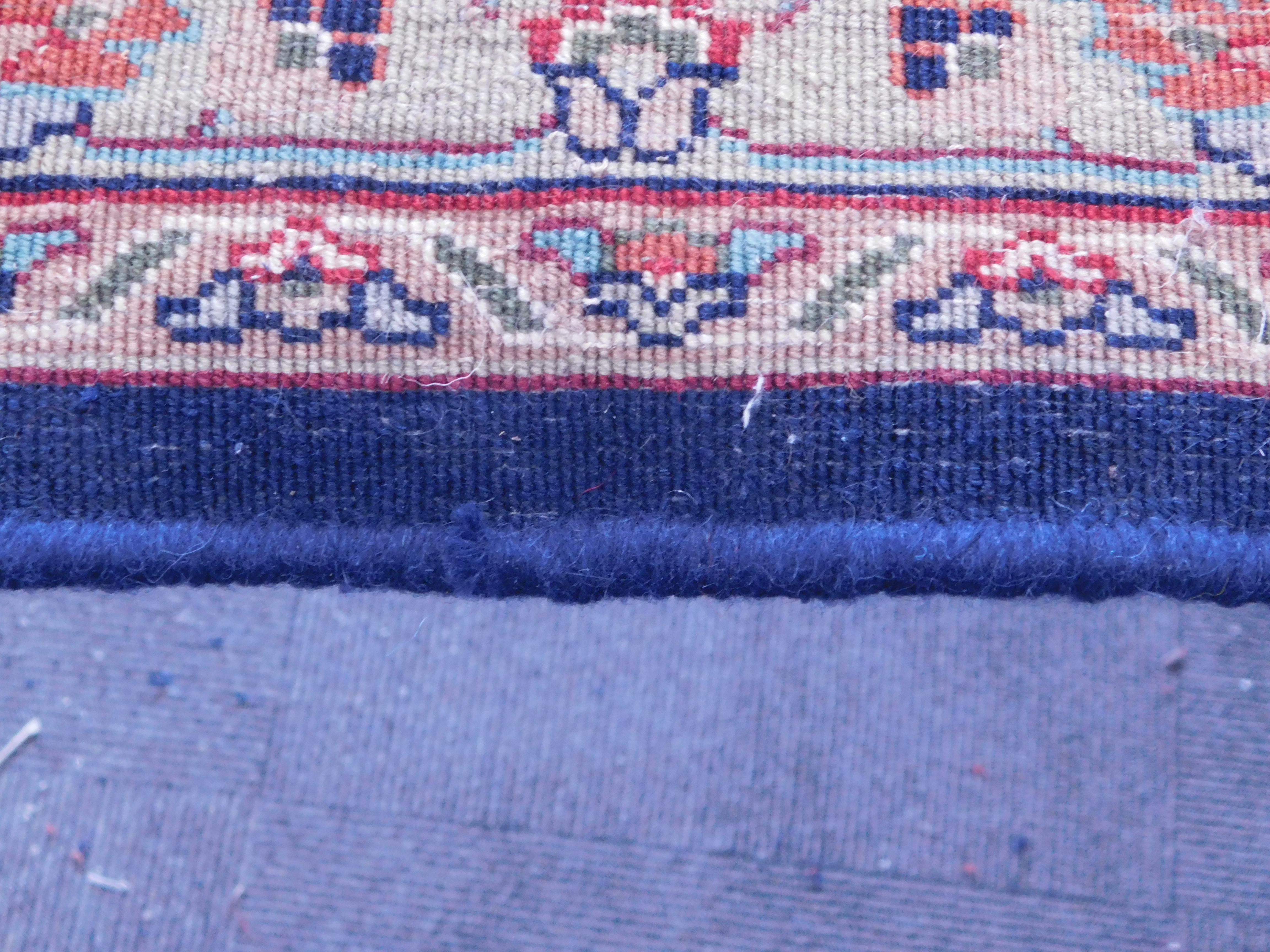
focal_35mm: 45
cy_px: 476
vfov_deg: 32.2
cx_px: 635
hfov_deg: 42.1
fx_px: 1651
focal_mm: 8
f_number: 3.7
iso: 400
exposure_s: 1/25
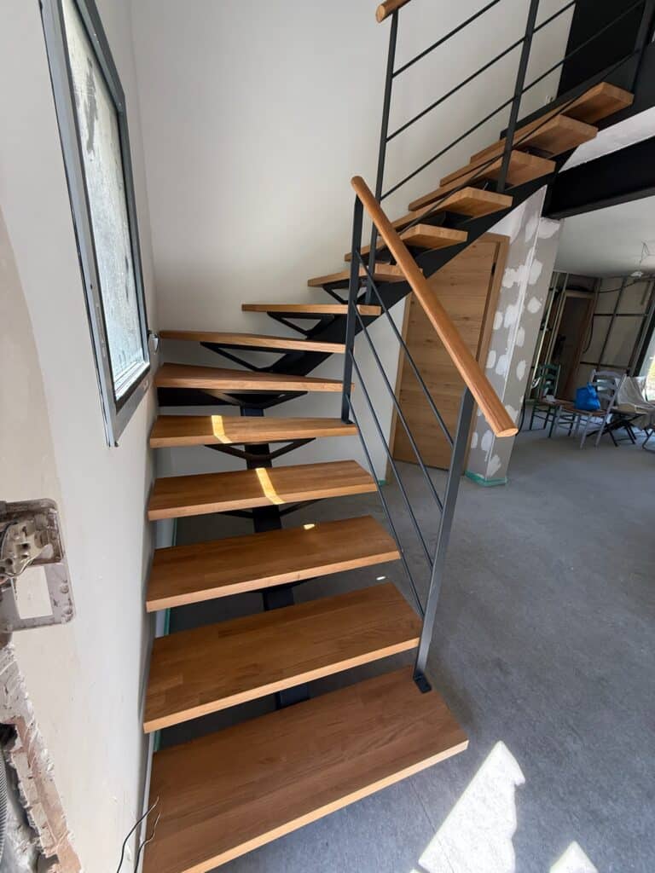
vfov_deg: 102.1
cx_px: 328
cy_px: 436
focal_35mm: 14
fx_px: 353
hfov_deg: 85.7
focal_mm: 2.22
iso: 160
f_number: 2.2
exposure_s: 1/99
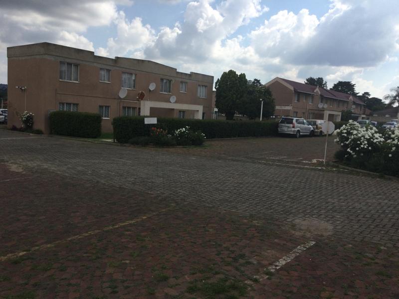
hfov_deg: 58.4
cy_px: 150
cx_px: 200
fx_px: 357
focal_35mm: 31
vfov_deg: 45.4
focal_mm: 3.3
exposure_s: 1/1773
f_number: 2.4
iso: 25
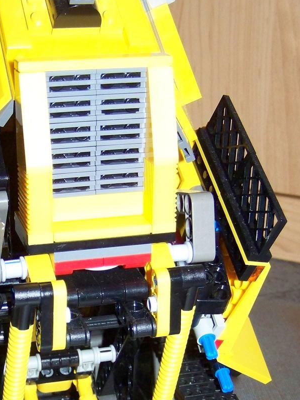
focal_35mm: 73
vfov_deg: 26.3
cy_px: 299
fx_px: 844
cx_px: 69
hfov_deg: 20.0
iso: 200
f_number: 2.8
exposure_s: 1/30
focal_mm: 6.3
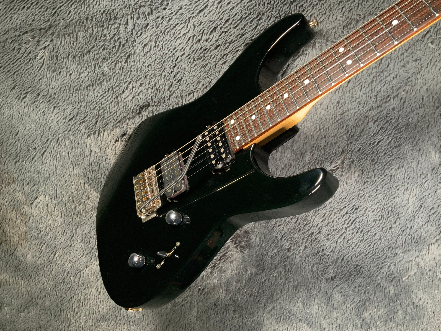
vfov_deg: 46.8
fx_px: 382
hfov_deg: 60.0
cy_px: 160
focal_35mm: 30
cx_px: 226
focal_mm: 3
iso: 64
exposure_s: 1/62
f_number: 1.8
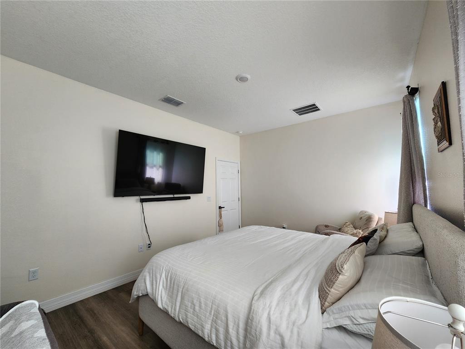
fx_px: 175
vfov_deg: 89.9
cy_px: 174
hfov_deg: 106.2
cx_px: 232
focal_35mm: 13
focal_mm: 2.2
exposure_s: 1/60
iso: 100
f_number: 2.2
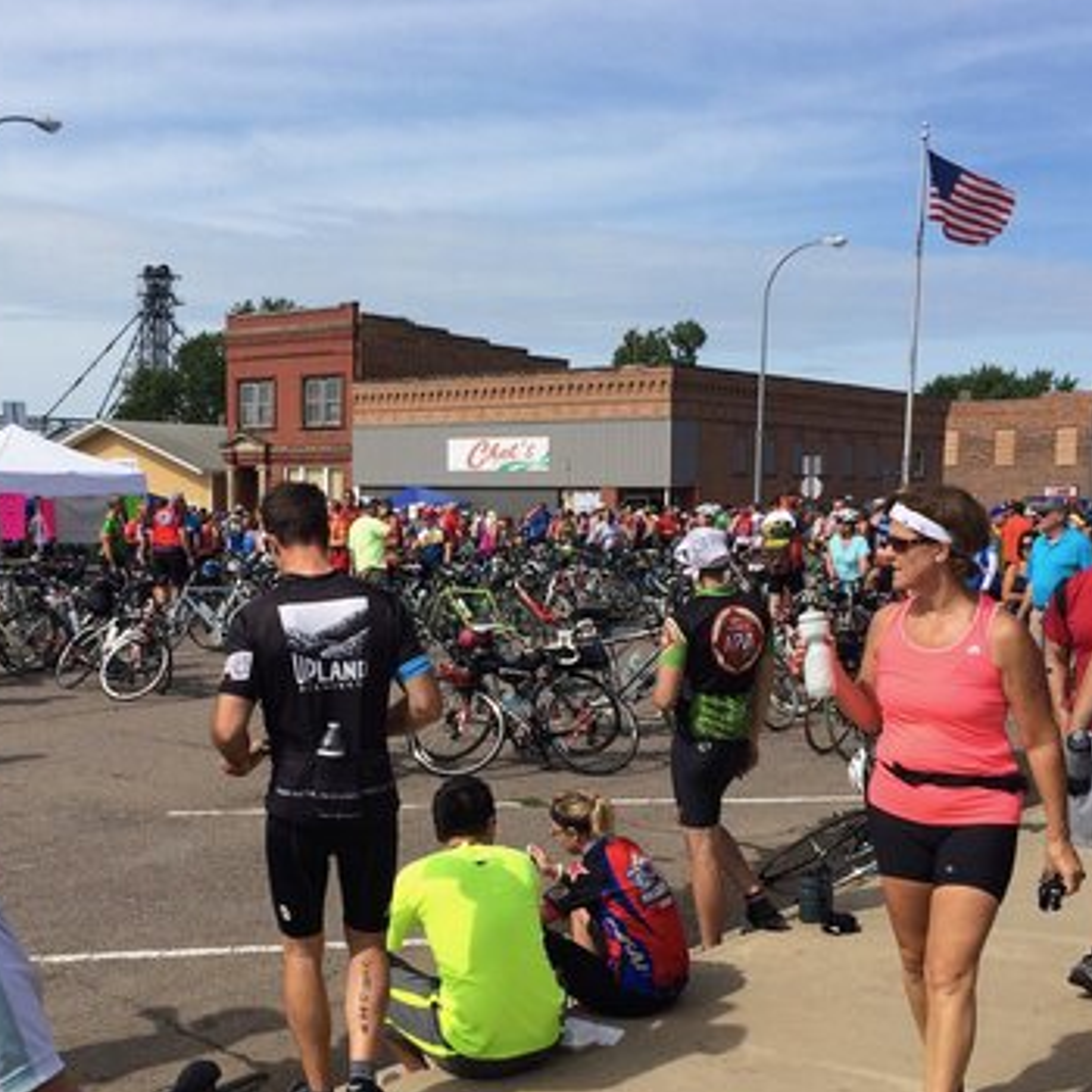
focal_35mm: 44
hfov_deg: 38.2
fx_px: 1570
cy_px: 649
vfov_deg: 38.2
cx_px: 440
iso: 32
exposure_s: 1/2415
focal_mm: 4.15
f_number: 2.2
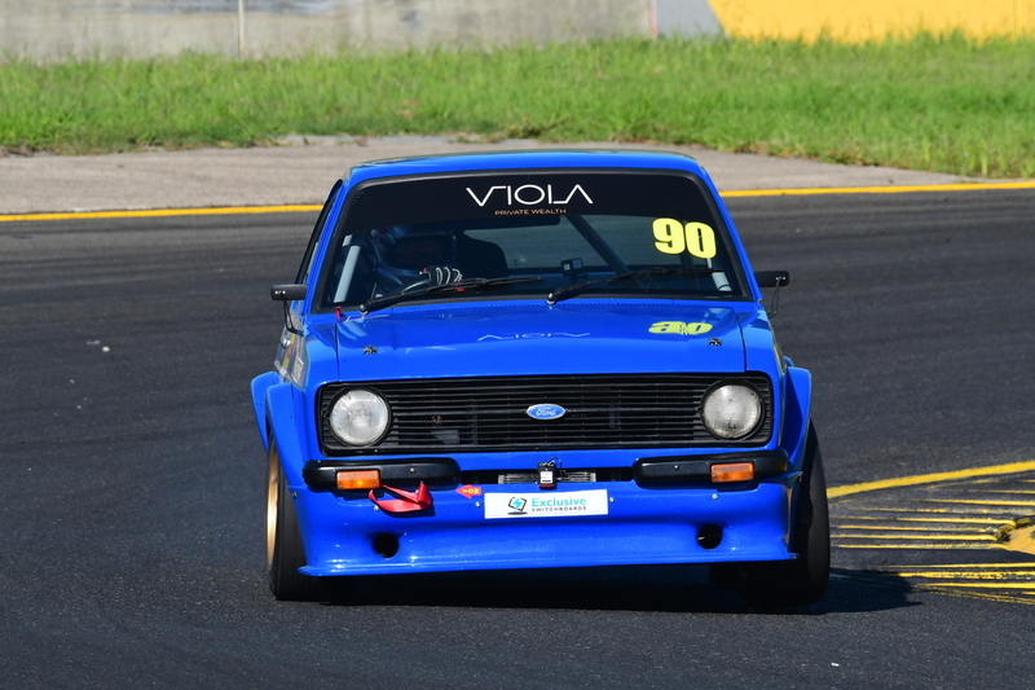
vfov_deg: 2.2
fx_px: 18108
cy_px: 345
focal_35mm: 630
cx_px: 518
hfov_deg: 3.3
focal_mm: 420
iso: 500
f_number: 13
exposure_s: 1/640
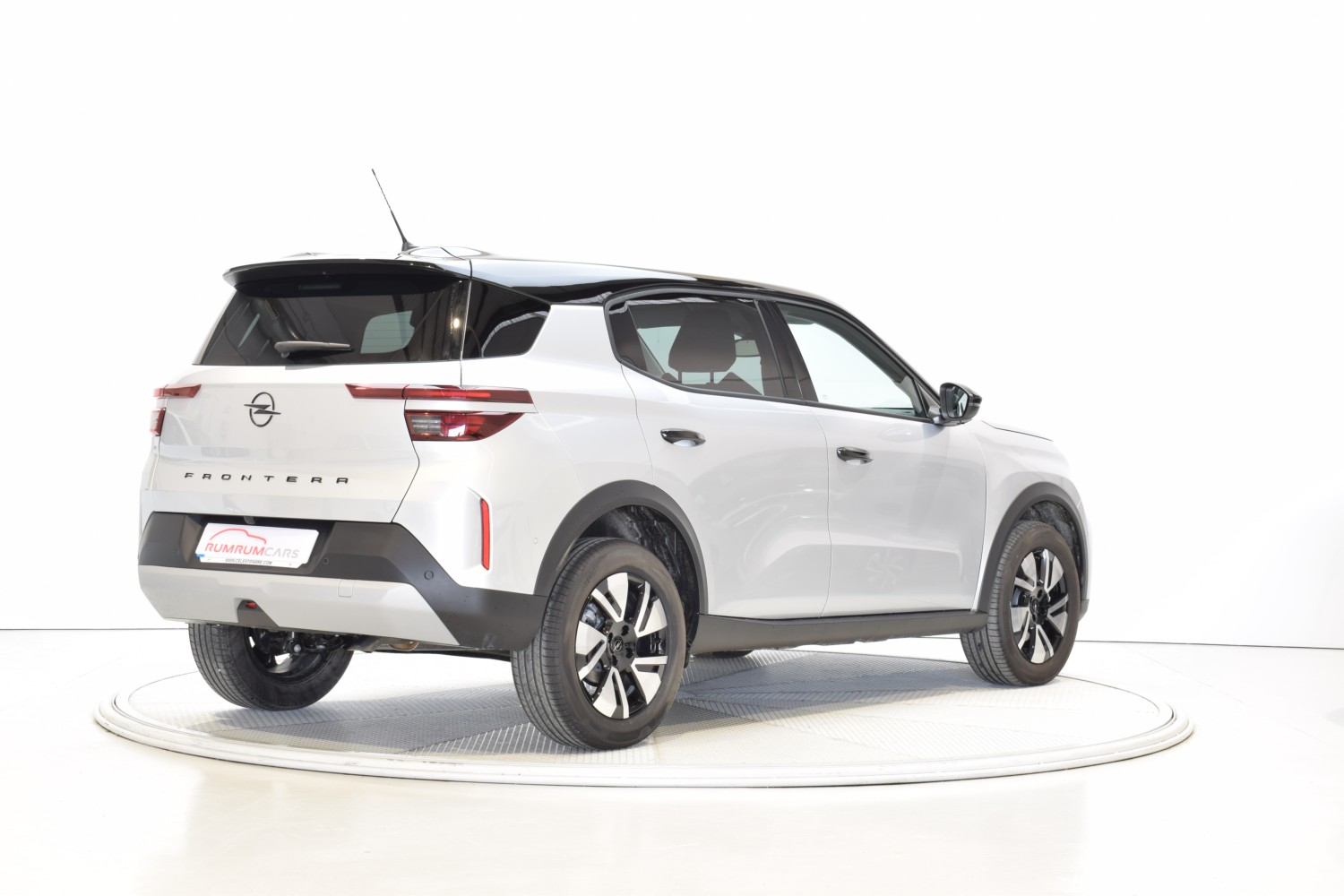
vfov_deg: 22.6
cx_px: 672
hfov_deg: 33.4
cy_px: 448
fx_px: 2240
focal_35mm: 60
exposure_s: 1/2
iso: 100
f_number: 10
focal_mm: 40
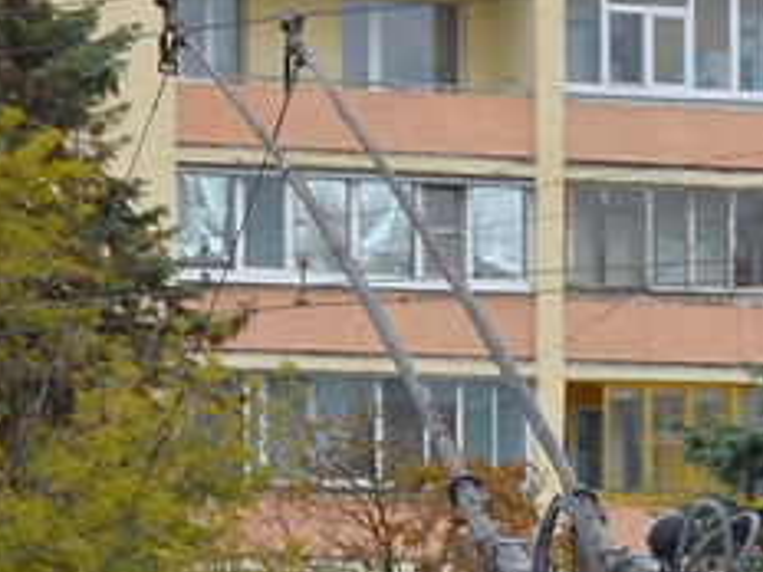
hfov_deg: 4.0
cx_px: 921
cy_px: 782
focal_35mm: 493
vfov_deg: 3.0
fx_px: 10867
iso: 100
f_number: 5
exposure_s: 1/320
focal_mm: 66
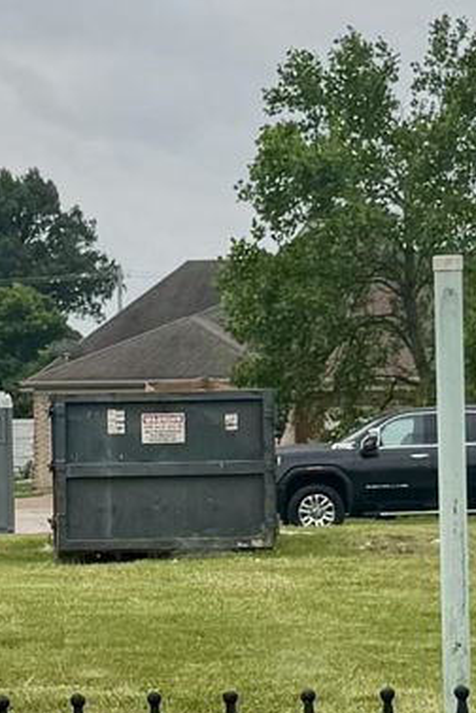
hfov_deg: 9.0
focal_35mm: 152
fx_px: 3014
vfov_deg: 13.5
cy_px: 407
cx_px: 83
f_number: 1.78
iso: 80
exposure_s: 1/7092
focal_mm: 6.76
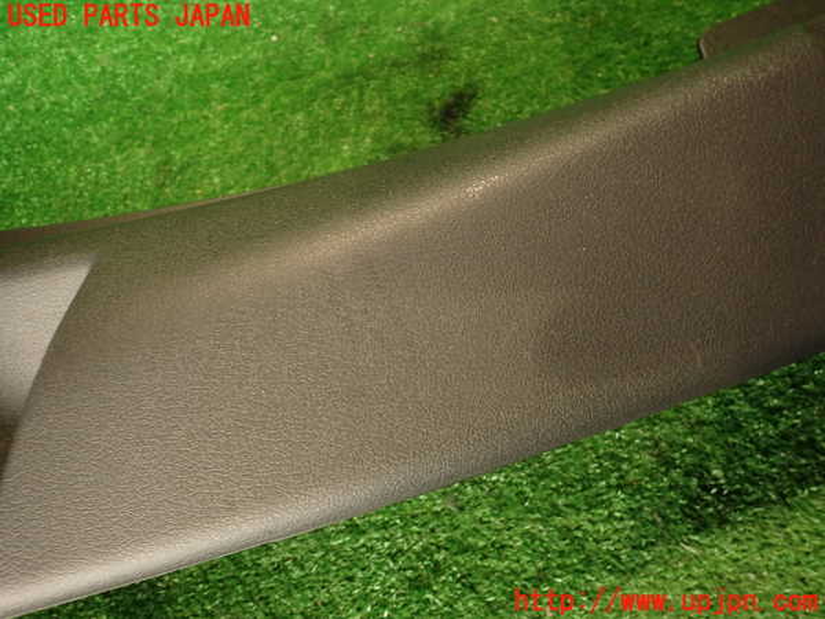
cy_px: 310
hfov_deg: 69.4
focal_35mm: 25
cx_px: 412
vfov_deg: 54.9
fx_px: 596
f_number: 2
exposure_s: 1/30
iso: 200
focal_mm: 4.5
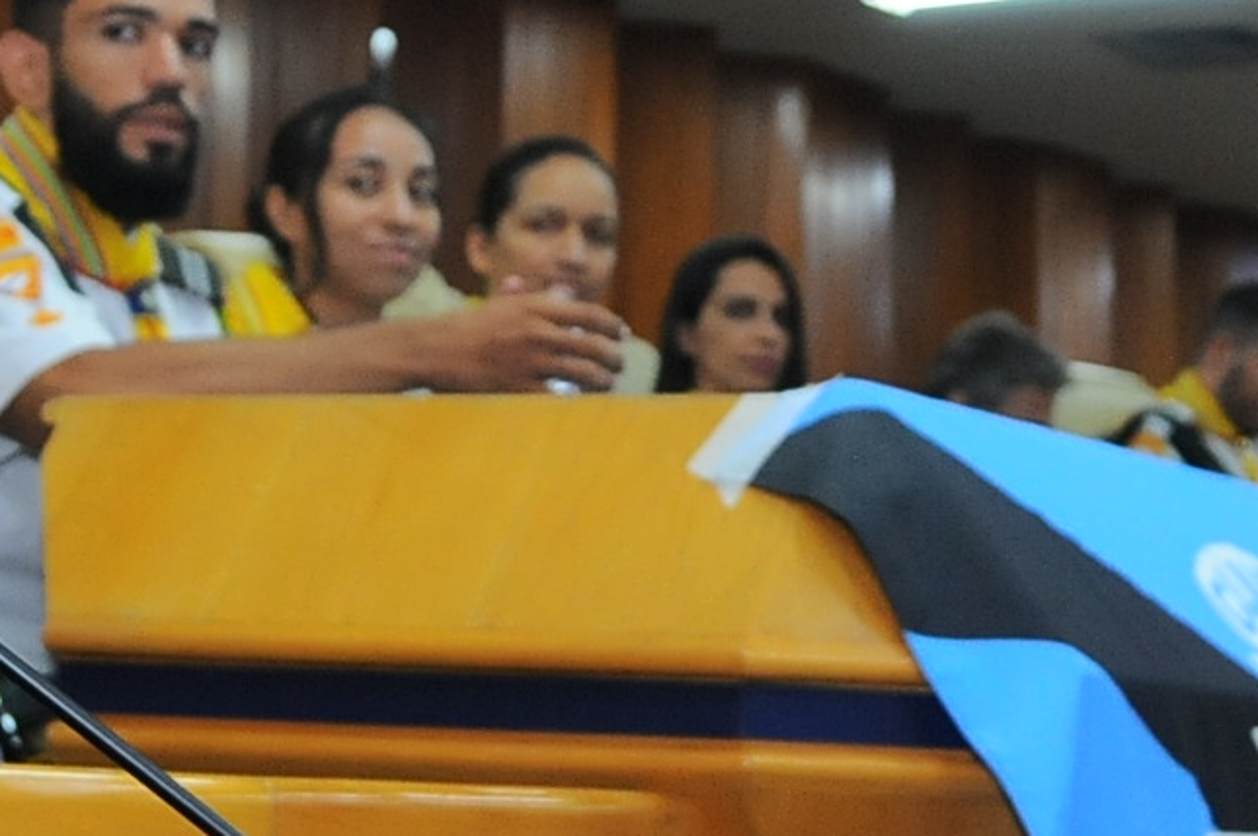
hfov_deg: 19.5
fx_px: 3654
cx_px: 491
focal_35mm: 105
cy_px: 179
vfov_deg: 13.0
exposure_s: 1/125
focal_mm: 21
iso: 1000
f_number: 3.5
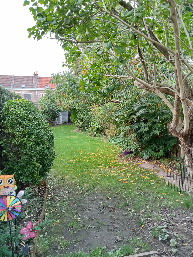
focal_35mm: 28
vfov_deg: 63.4
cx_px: 96
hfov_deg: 49.7
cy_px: 128
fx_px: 208
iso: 457
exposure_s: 1/33.3
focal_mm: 3.46
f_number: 2.2
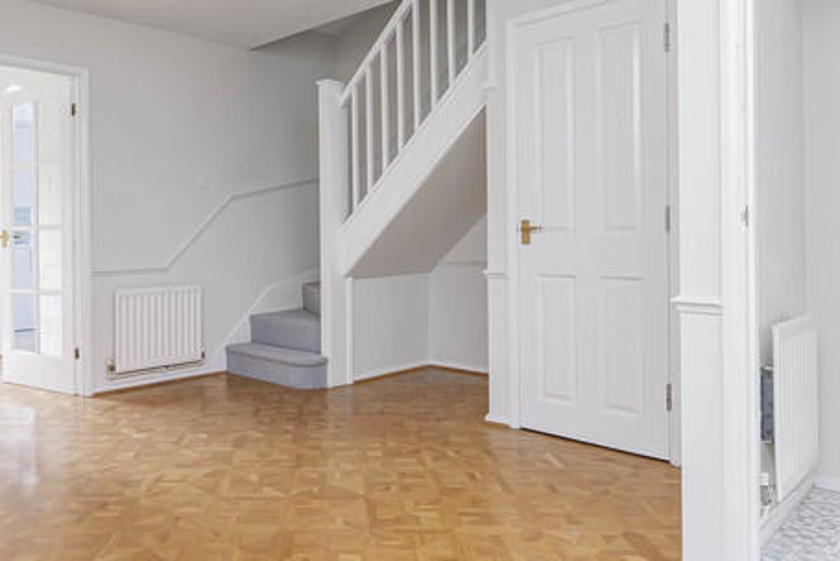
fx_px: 630
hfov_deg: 66.2
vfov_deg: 47.9
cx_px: 310
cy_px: 246
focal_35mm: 27
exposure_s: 1/6
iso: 320
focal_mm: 12
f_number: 9
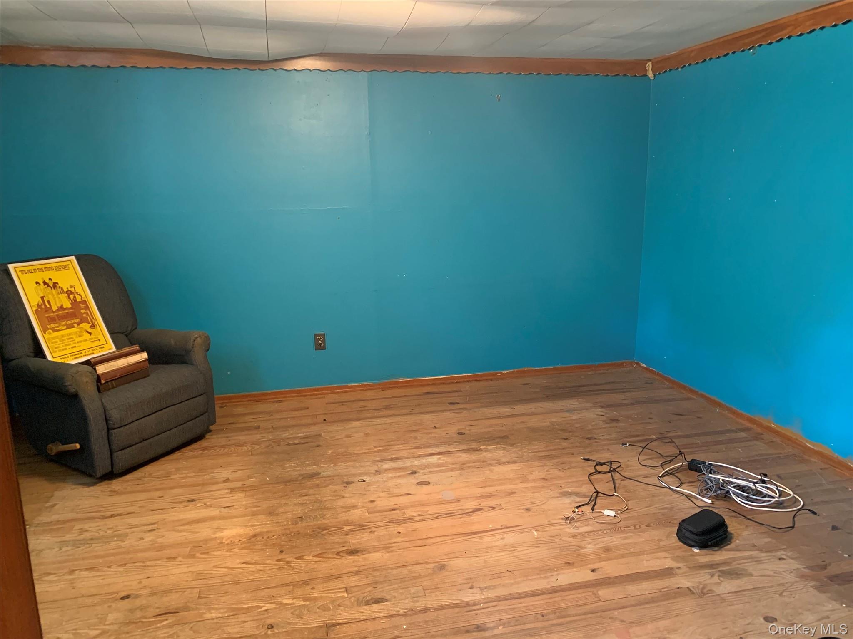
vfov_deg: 53.1
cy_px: 320
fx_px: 641
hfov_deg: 67.3
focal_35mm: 26
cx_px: 426
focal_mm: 4.25
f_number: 1.8
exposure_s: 1/40
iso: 400
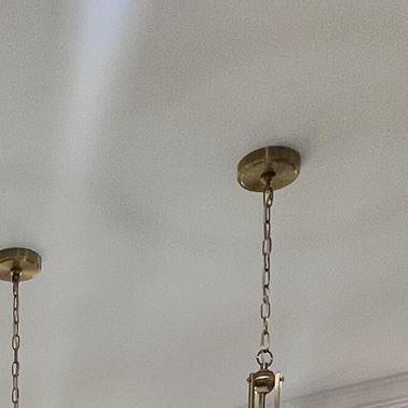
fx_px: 933
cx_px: -18
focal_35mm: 70
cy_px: 835
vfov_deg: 17.2
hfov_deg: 23.4
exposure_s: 1/120
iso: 100
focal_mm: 1.57
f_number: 1.8
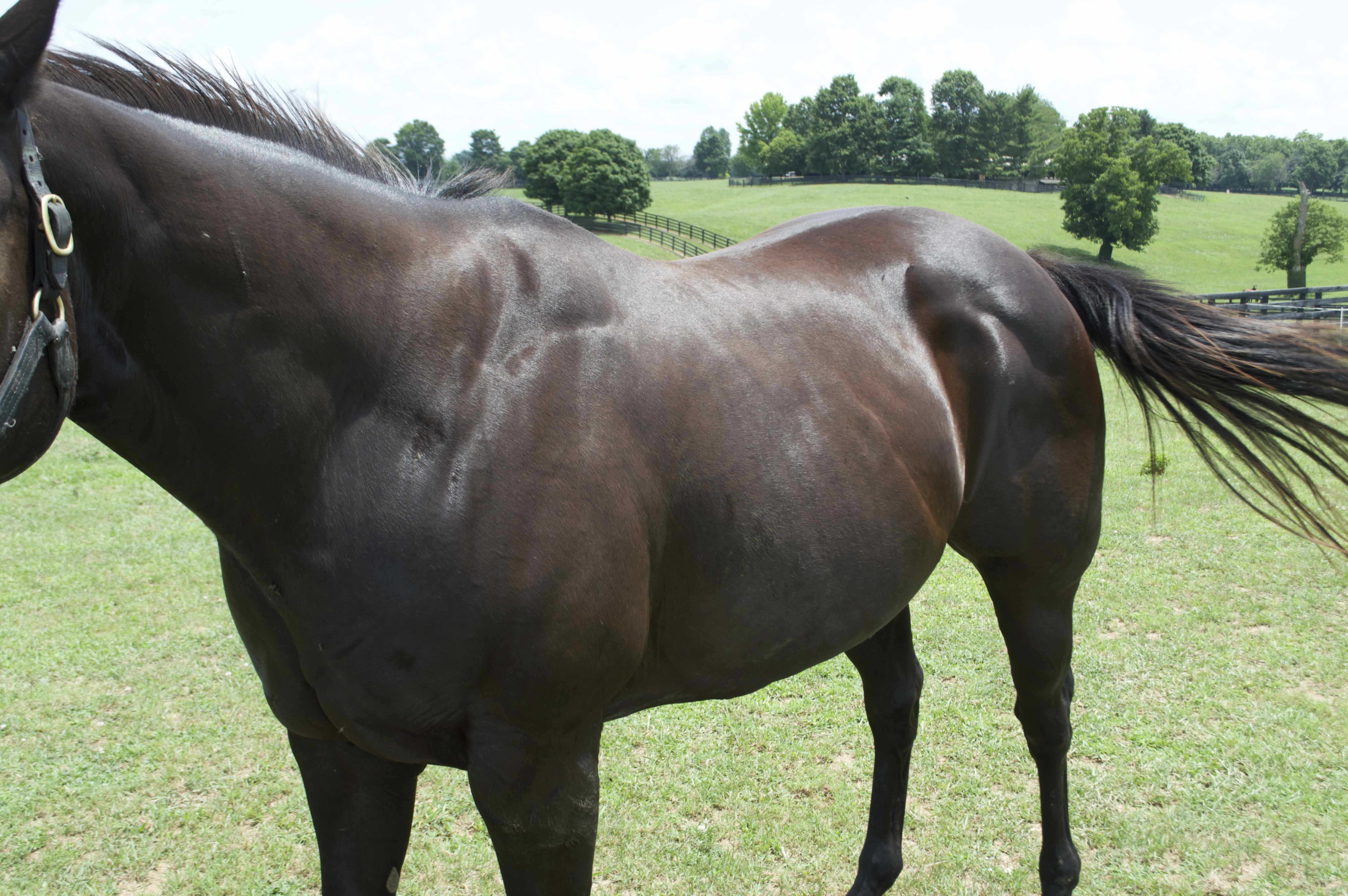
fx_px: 1459
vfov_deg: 34.1
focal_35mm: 39
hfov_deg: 49.6
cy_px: 448
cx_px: 674
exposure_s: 1/160
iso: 100
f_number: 6.3
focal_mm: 26
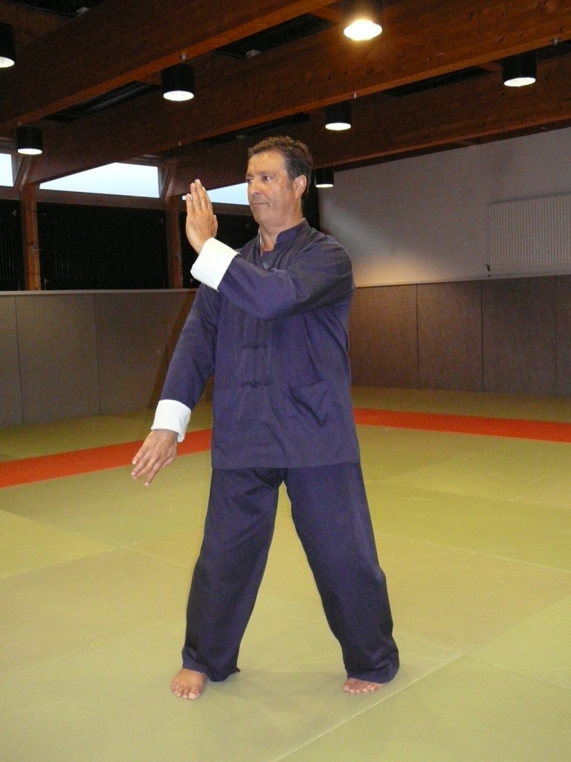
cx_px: 286
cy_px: 381
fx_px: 836
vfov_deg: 49.0
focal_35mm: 38
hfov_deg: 37.7
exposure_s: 1/30
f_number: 3
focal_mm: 5.6
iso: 400
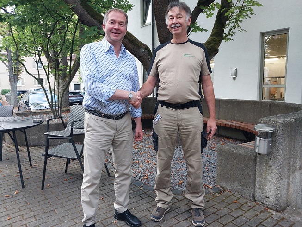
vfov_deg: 51.4
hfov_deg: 65.3
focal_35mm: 27
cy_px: 114
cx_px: 151
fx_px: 236
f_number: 1.8
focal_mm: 4
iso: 80
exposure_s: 1/50
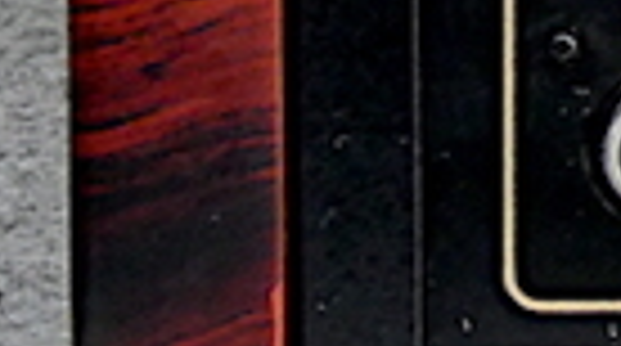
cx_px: 1890
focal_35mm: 1087
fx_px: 17864
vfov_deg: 1.1
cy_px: -741
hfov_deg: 2.0
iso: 200
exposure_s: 1/5
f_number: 5.4
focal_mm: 25.6
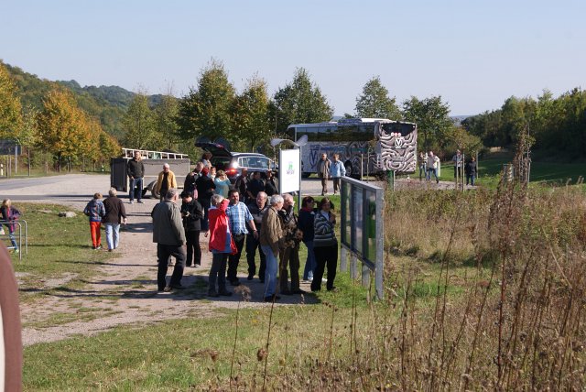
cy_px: 196
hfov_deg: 24.6
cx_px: 293
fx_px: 1344
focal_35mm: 82
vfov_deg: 16.6
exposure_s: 1/125
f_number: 10
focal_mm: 55
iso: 100
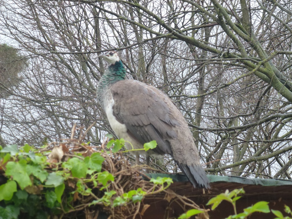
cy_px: 110
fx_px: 1198
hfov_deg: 13.9
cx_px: 146
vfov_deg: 10.4
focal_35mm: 142
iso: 200
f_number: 5.3
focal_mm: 25.5
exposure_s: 1/80
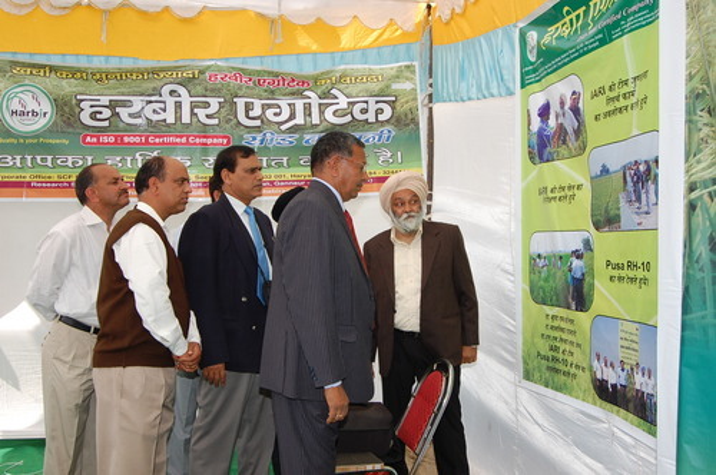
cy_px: 238
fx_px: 655
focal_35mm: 33
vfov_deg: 39.9
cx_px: 358
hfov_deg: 57.3
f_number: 9
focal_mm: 22
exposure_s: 1/125
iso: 200
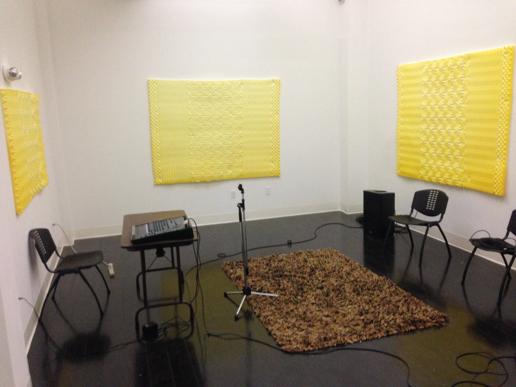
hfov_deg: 55.4
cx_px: 258
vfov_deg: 42.9
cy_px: 194
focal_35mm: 33
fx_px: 492
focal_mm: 4.12
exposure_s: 1/20
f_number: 2.4
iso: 320
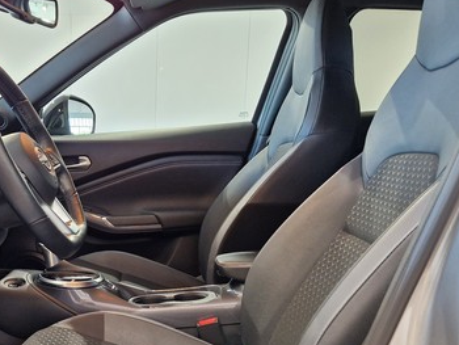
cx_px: 113
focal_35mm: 42
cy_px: 300
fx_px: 557
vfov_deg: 32.9
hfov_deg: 43.3
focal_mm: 5.4
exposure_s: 1/100
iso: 320
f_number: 1.8
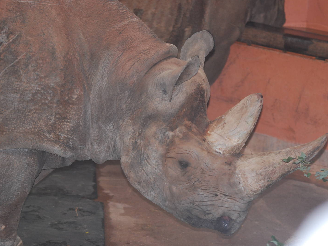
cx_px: 154
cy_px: 123
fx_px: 1696
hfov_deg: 11.0
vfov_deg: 8.3
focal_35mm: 179
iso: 720
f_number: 4.2
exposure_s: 1/125
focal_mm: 110
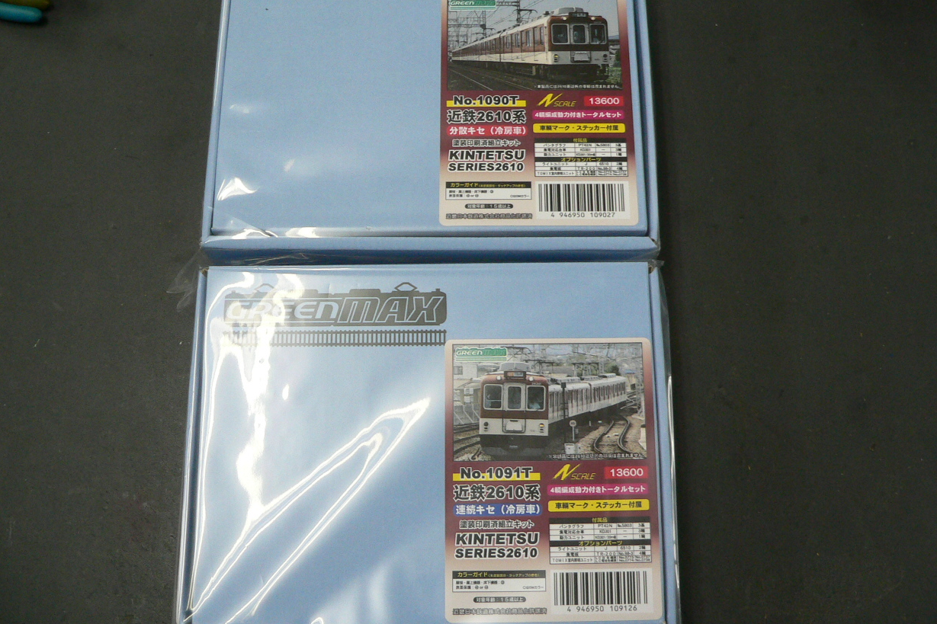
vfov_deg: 34.2
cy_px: 289
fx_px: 1015
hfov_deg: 49.6
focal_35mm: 39
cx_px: 460
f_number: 2.8
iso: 200
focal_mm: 6
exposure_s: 1/30
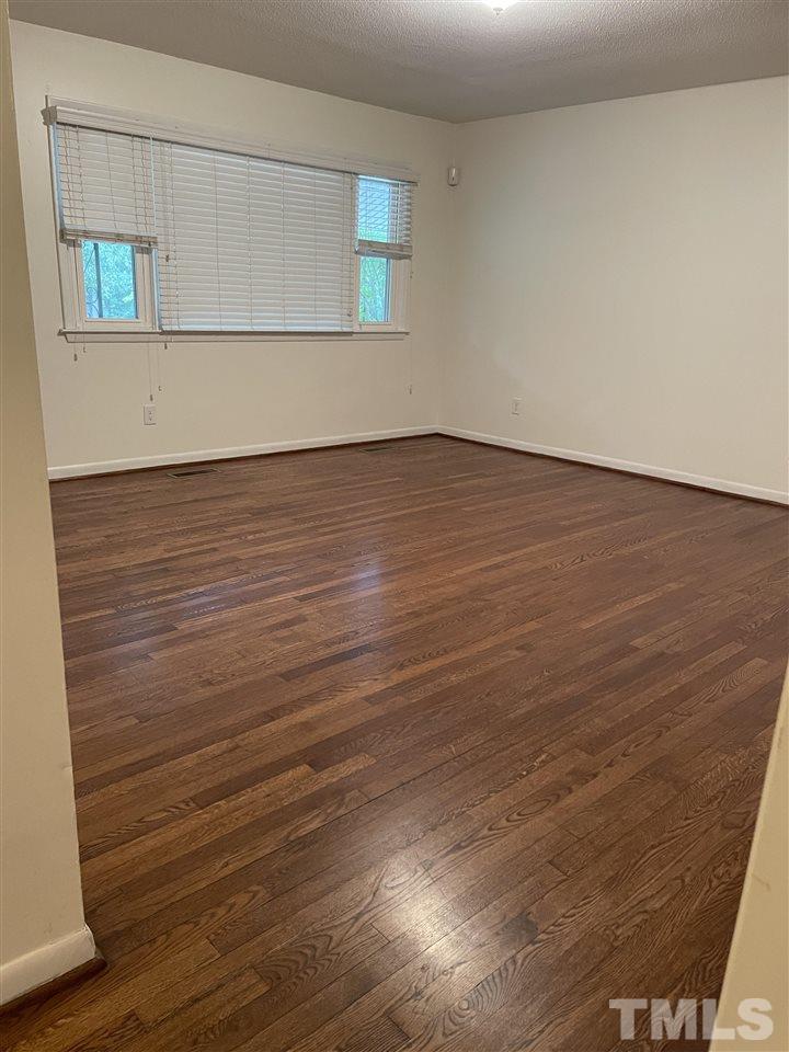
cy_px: 526
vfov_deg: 67.3
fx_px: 790
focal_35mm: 26
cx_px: 394
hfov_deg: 53.1
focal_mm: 4.2
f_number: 1.6
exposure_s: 1/60
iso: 500
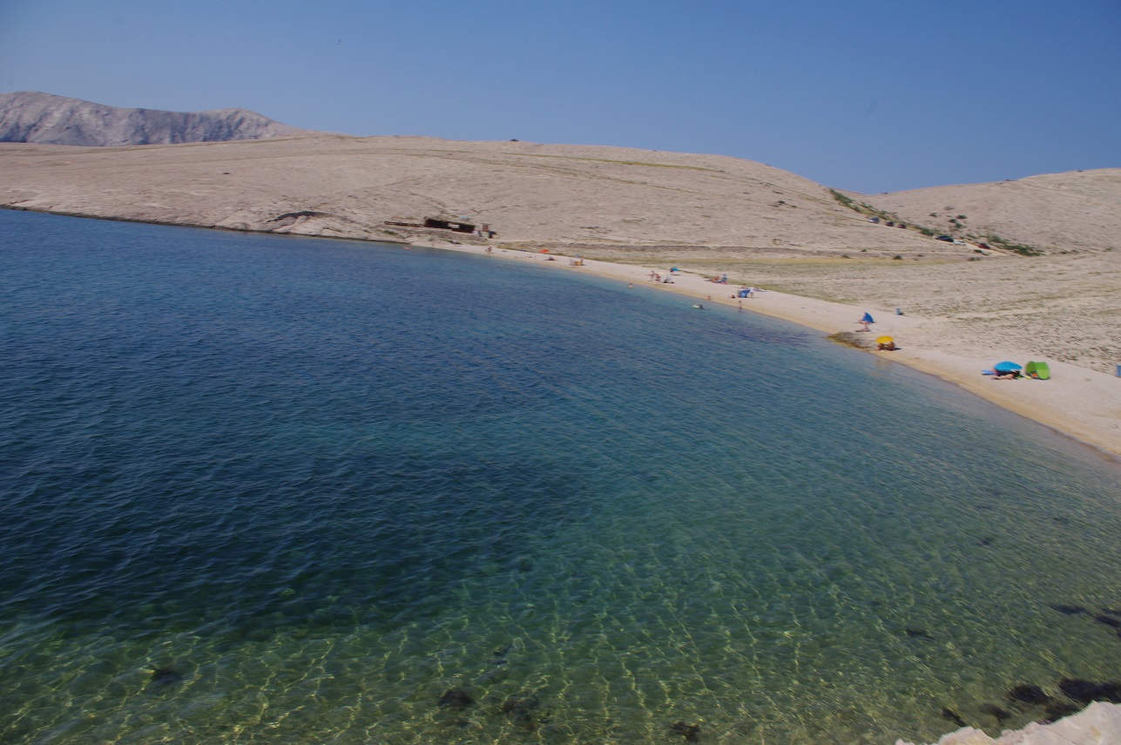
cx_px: 560
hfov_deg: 67.4
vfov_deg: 47.8
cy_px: 372
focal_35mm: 27
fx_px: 840
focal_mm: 18
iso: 200
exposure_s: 1/100
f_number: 11
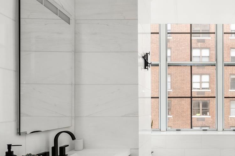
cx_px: 181
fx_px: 202
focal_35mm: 31
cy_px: 108
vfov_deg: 41.6
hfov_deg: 56.8
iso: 800
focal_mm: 12
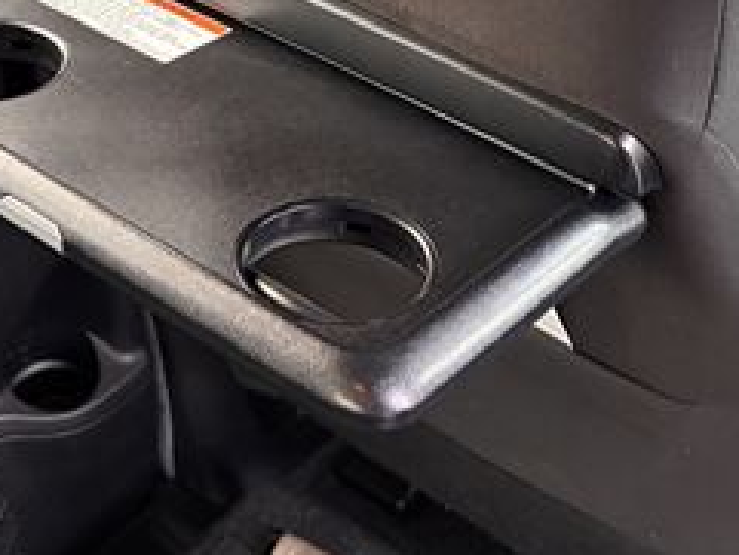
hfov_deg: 28.1
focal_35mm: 69
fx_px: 1474
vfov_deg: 20.6
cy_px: -3
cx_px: 371
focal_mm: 5.96
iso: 640
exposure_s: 1/40
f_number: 1.6
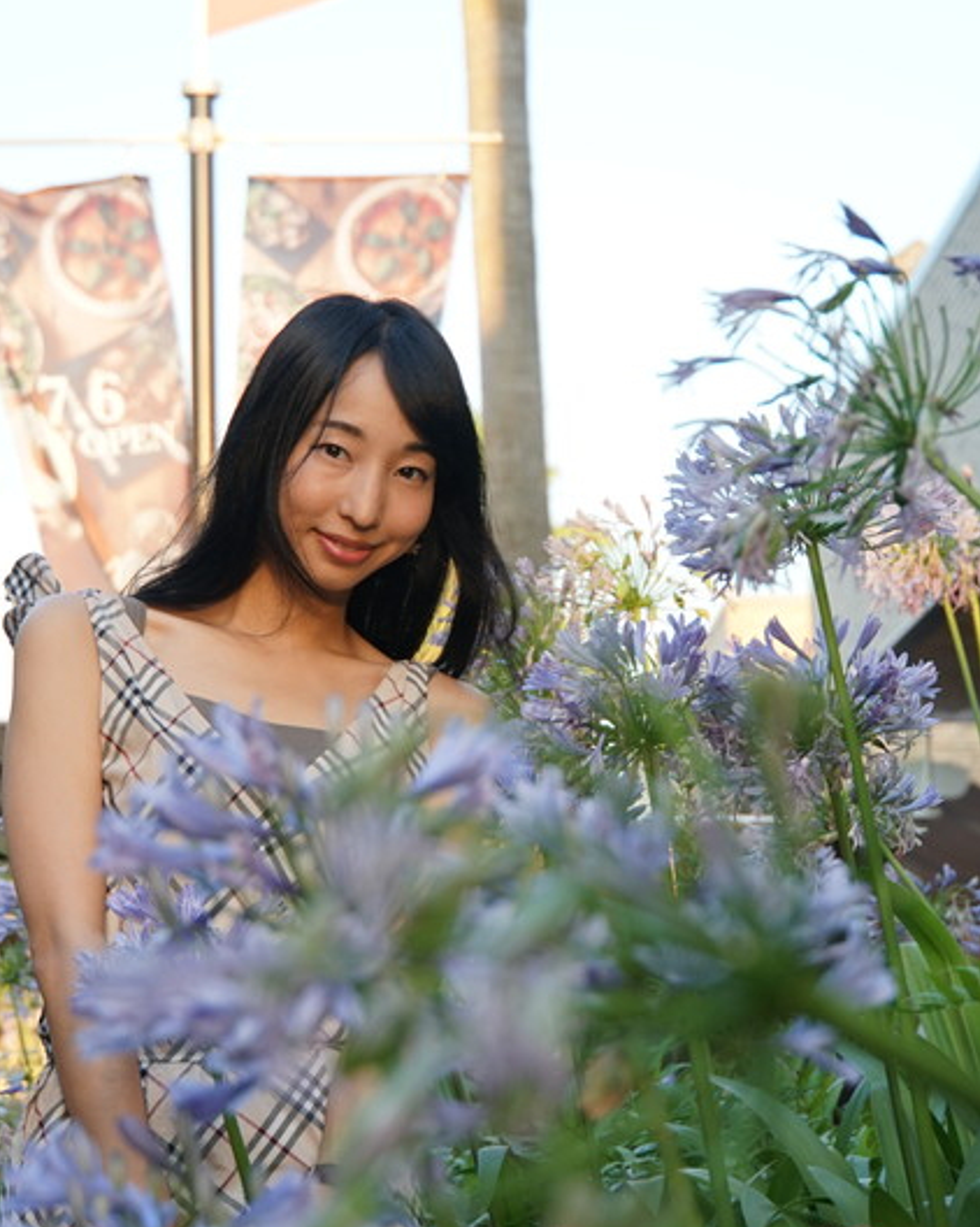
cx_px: 487
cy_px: 569
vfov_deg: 19.4
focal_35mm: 99
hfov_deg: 15.5
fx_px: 3591
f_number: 5.6
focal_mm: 58
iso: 320
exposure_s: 1/100
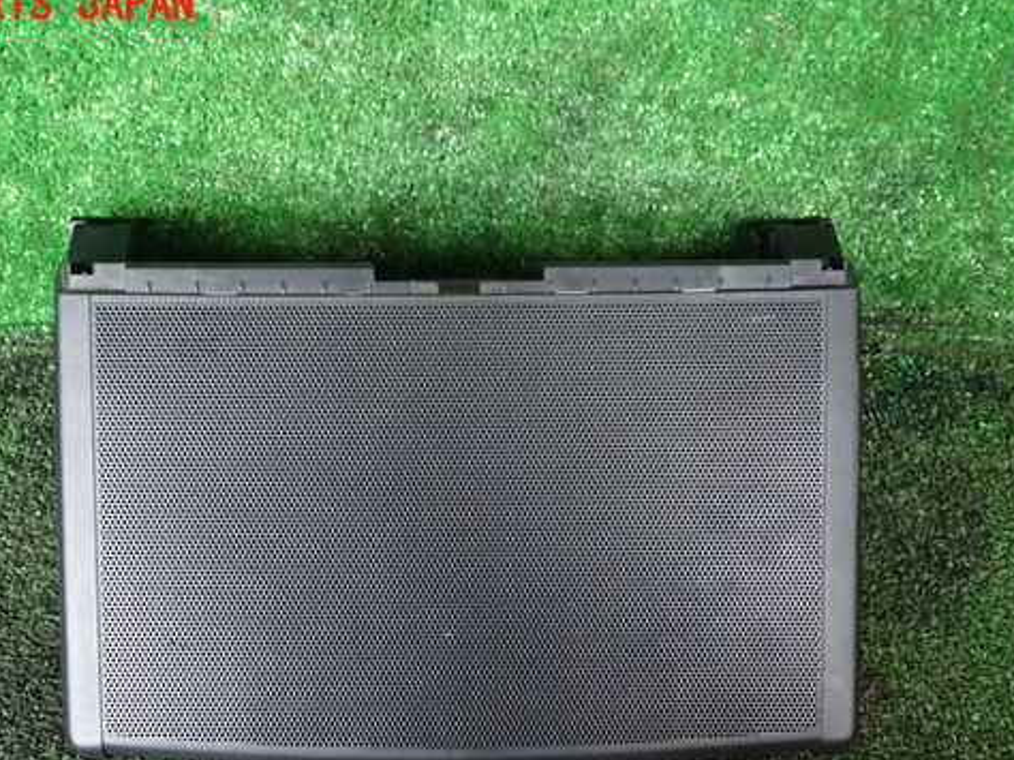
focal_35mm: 38
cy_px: 460
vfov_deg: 37.5
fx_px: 1113
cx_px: 447
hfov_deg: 48.9
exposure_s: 1/25
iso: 800
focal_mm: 5.4
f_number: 2.3
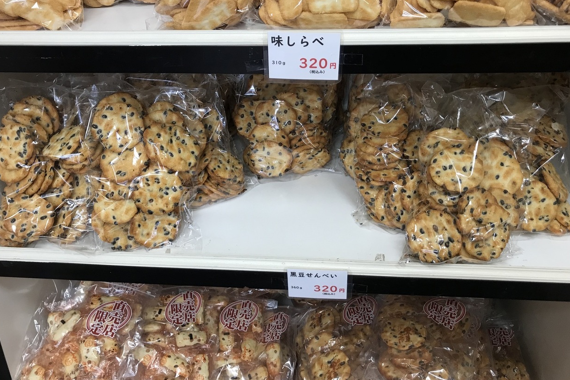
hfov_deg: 61.9
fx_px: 475
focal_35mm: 30
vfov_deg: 43.5
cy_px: 167
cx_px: 289
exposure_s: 1/33
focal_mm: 3.99
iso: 25
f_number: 1.8
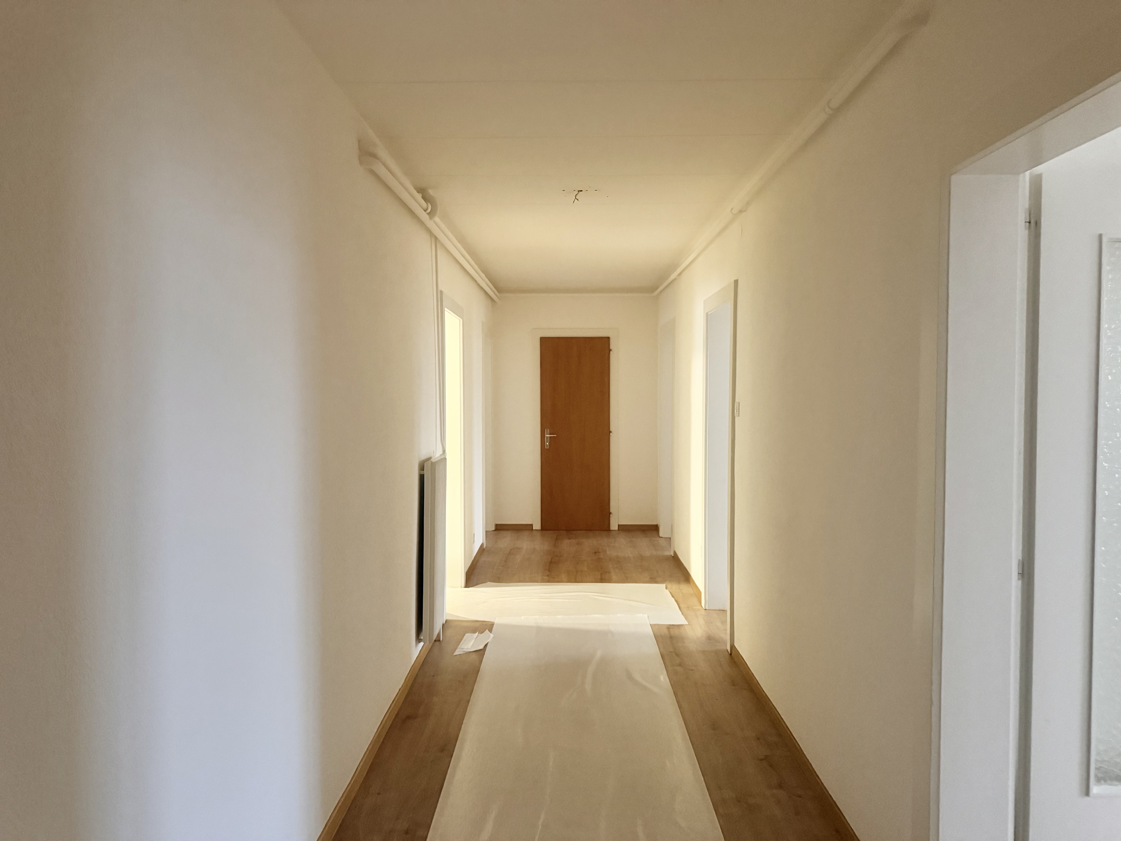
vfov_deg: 56.8
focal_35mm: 24
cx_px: 560
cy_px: 420
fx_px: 777
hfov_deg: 71.6
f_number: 1.78
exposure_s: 1/25
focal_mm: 6.76
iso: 800
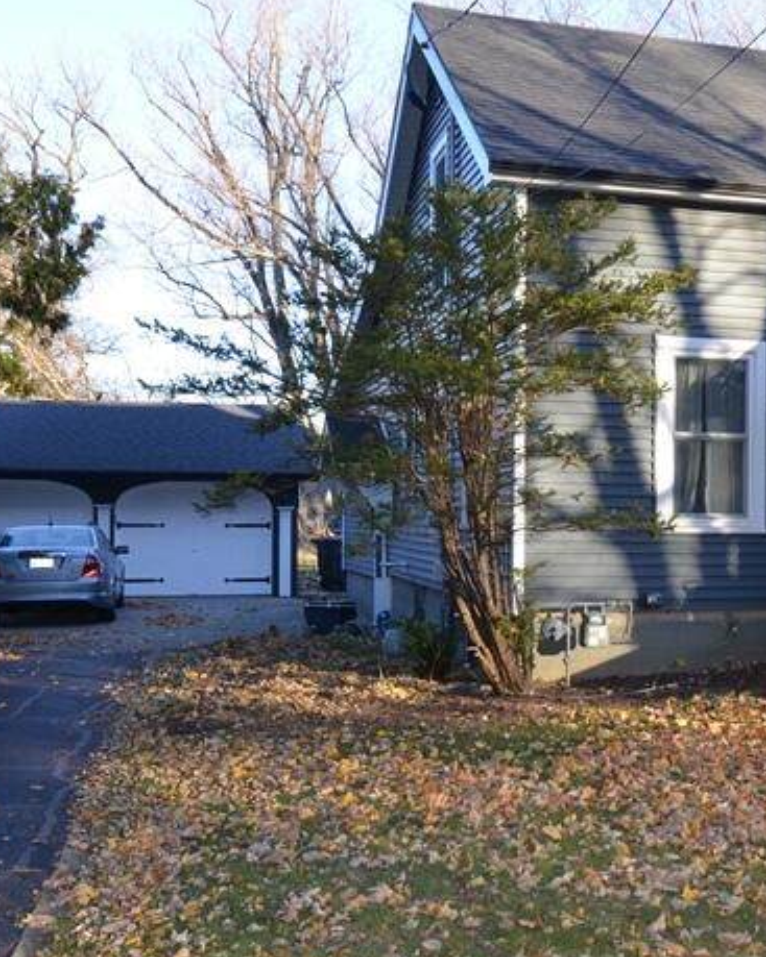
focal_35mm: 47
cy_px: 517
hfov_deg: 31.3
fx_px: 1334
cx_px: 609
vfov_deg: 39.5
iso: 180
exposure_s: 1/200
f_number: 4
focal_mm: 15
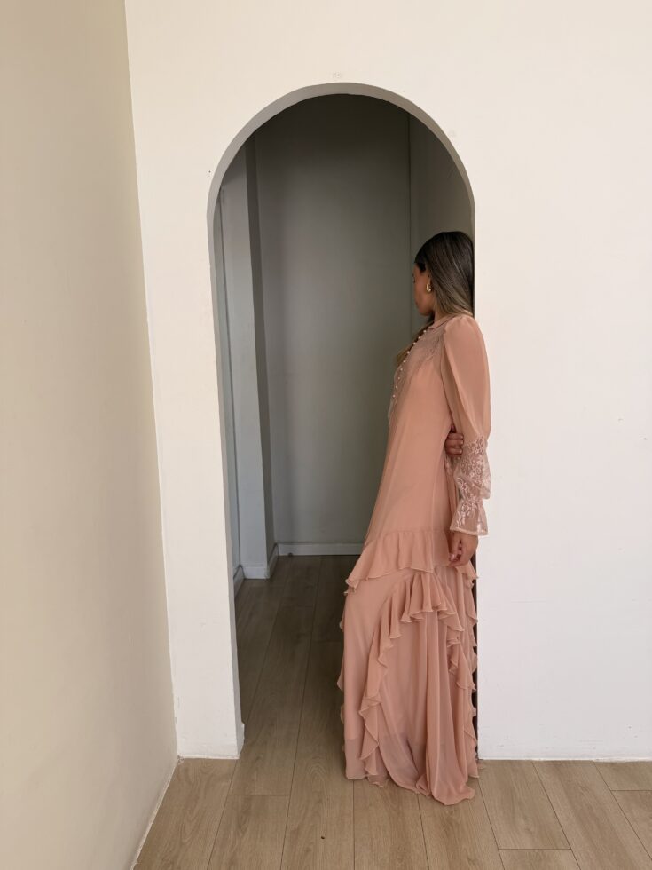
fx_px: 603
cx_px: 326
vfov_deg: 71.6
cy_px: 435
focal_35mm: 24
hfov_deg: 56.8
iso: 80
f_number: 1.78
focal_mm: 6.76
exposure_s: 1/547
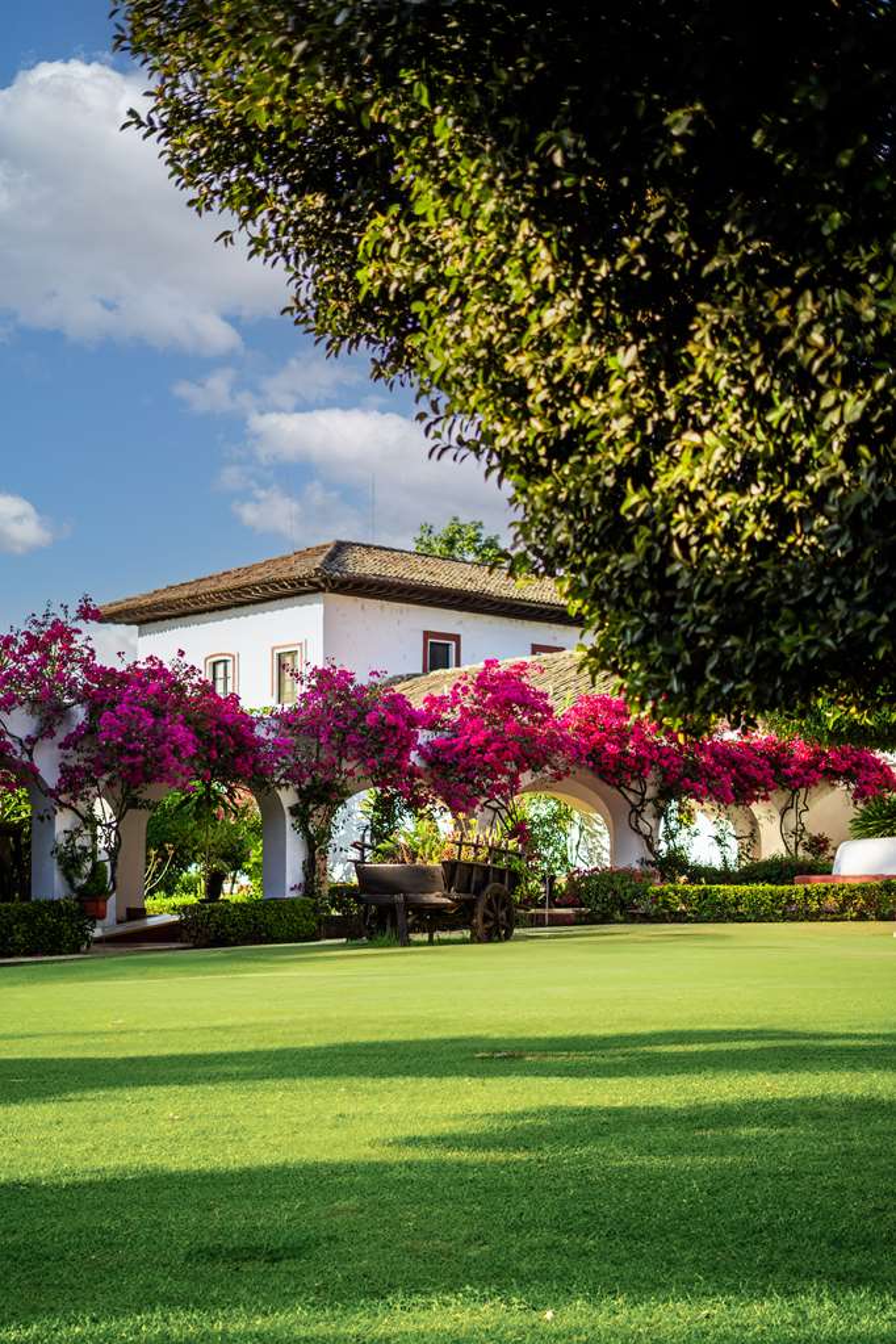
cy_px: 672
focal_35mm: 50
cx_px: 448
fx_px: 1867
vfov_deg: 39.6
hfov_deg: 27.0
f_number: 1.8
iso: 125
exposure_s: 1/1250
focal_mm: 50
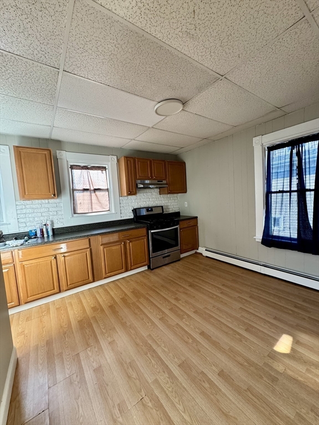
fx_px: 172
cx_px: 160
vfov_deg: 102.1
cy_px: 212
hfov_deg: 85.7
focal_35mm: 14
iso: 250
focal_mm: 2.22
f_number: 2.2
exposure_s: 1/99
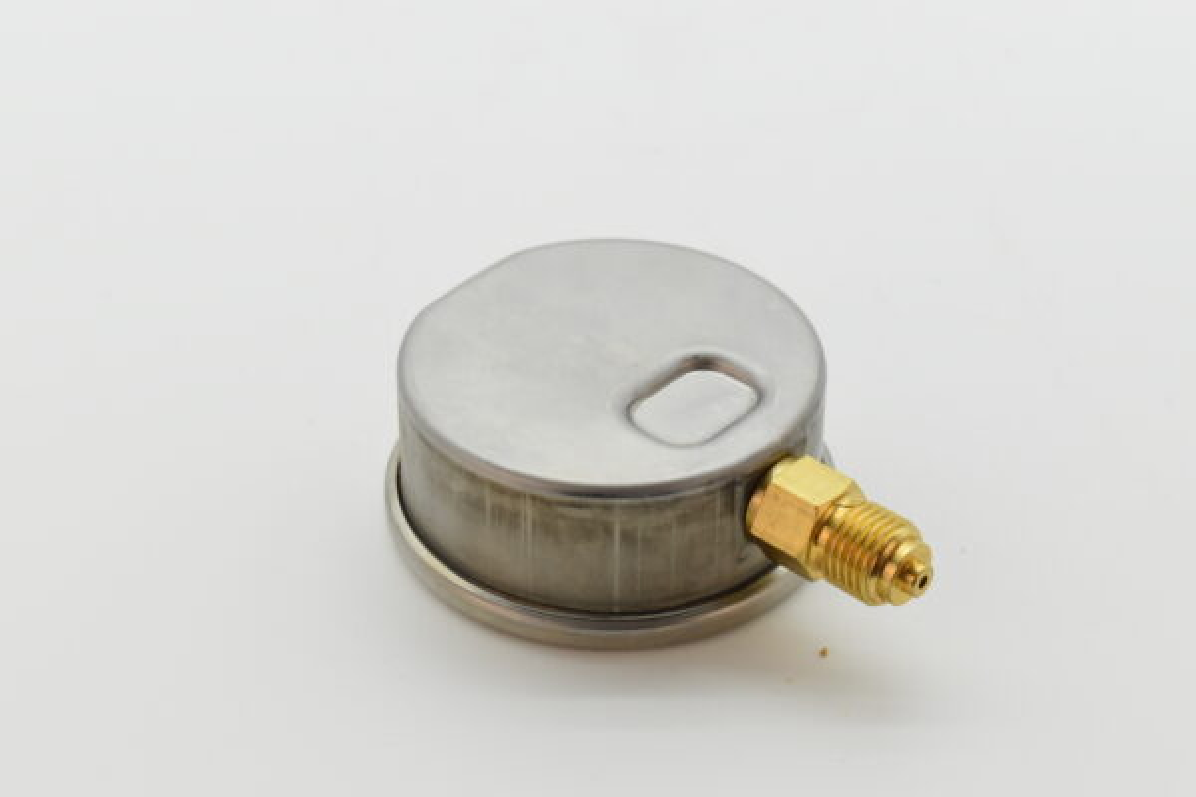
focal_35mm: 82
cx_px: 598
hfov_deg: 24.6
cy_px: 398
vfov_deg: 16.6
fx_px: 2741
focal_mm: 55
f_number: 8
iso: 1600
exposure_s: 1/1000
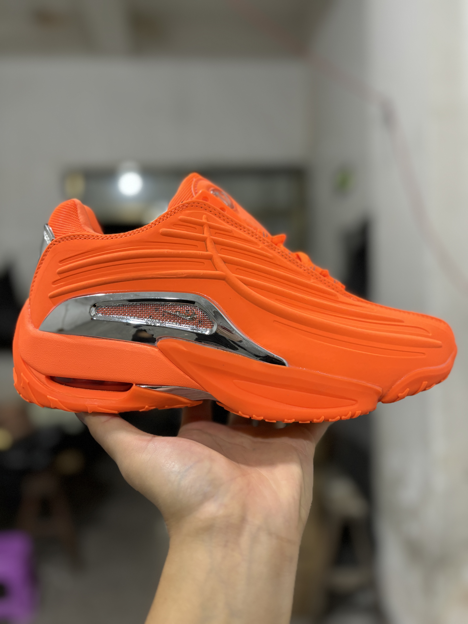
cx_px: 234
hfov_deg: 53.1
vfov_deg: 67.3
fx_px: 469
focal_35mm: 26
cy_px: 312
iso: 250
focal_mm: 5.96
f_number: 1.6
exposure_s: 1/50
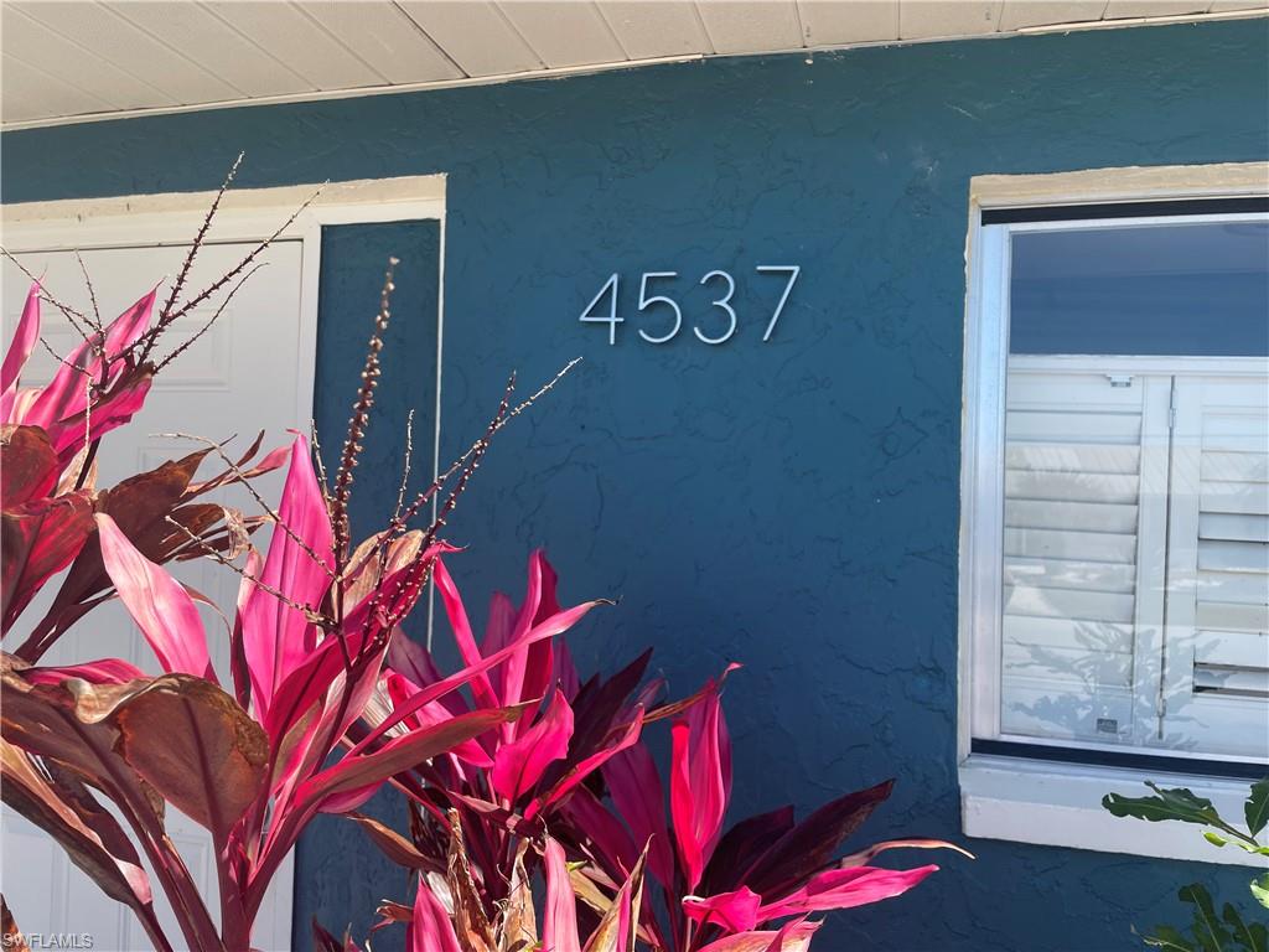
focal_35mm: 26
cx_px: 634
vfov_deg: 53.1
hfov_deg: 67.3
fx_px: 953
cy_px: 476
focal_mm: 4.2
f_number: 1.6
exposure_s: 1/1159
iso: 32
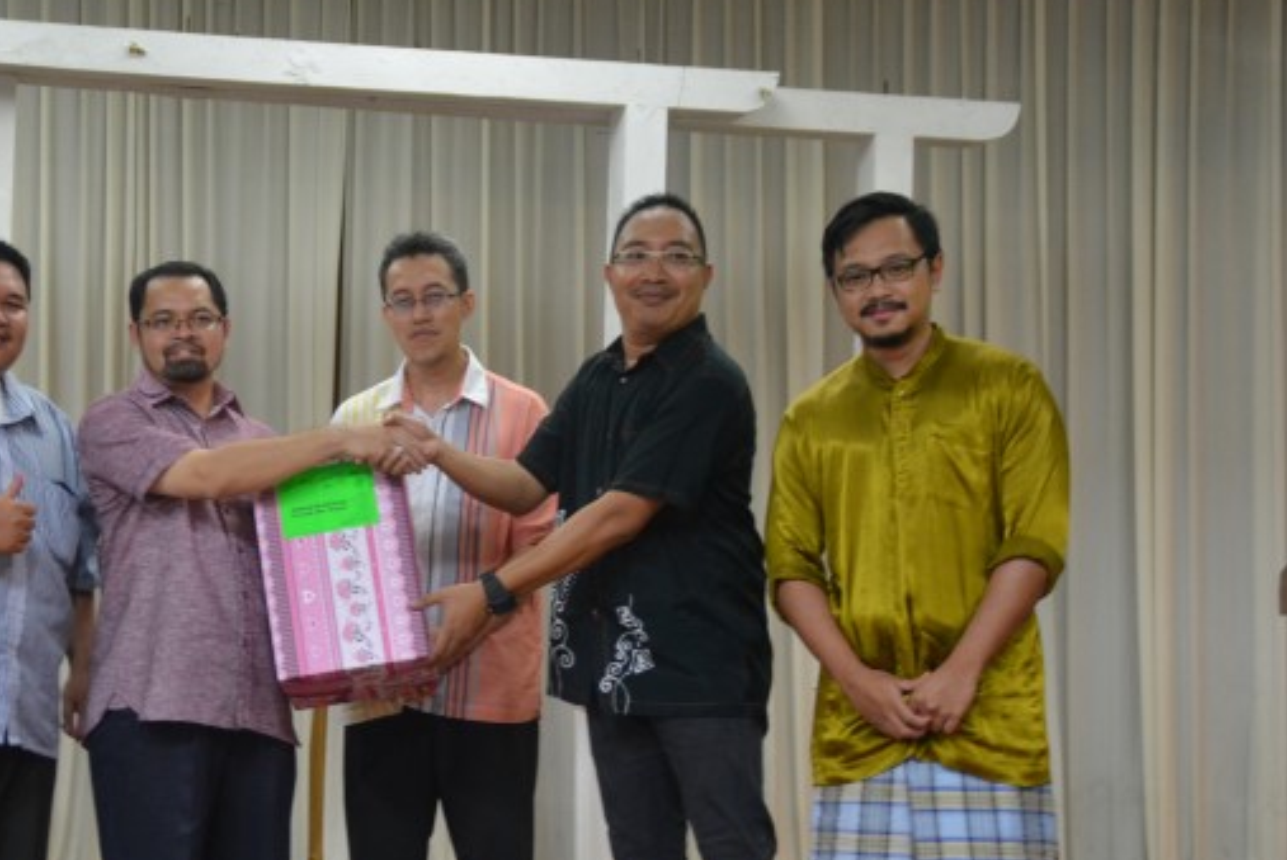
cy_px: 573
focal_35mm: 68
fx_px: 2433
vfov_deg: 20.0
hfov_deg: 29.3
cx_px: 391
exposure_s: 1/30
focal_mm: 32
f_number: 4.2
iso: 2000
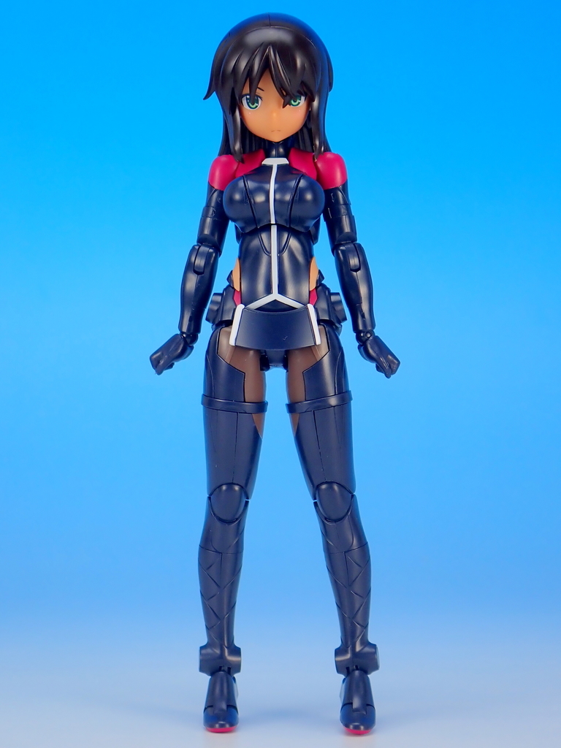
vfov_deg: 19.6
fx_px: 2161
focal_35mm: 100
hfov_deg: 14.8
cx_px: 280
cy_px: 374
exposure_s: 1/8
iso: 100
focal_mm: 18
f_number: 4.9
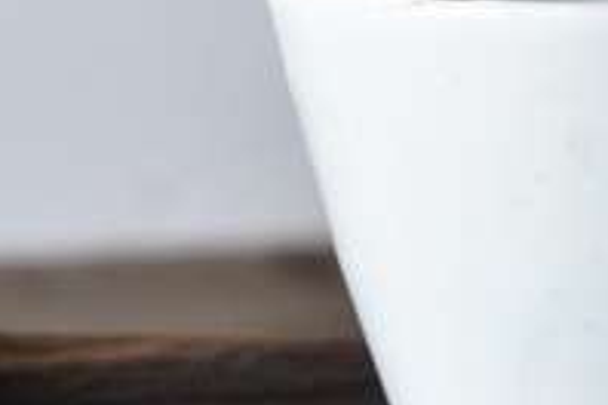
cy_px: 51
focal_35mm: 334
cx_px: 583
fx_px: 5641
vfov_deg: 4.1
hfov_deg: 6.2
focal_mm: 55
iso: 400
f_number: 5.6
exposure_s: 1/4
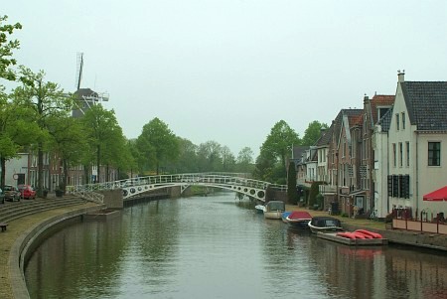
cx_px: 224
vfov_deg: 21.6
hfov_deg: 31.9
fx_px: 783
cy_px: 150
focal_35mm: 63
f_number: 6.7
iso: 400
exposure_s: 1/250
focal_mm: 42
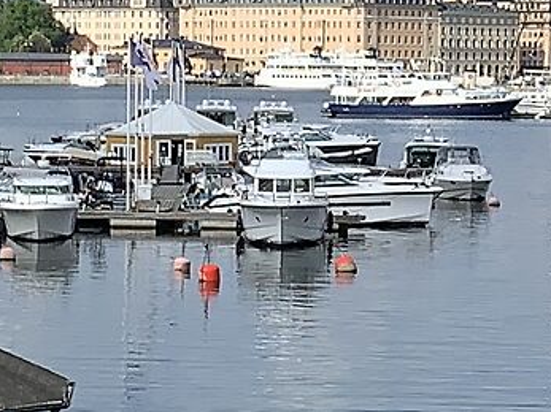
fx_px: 2864
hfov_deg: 10.9
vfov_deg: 8.2
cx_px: 556
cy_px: 98
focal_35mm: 180
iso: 25
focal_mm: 4.25
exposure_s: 1/2994
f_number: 1.8
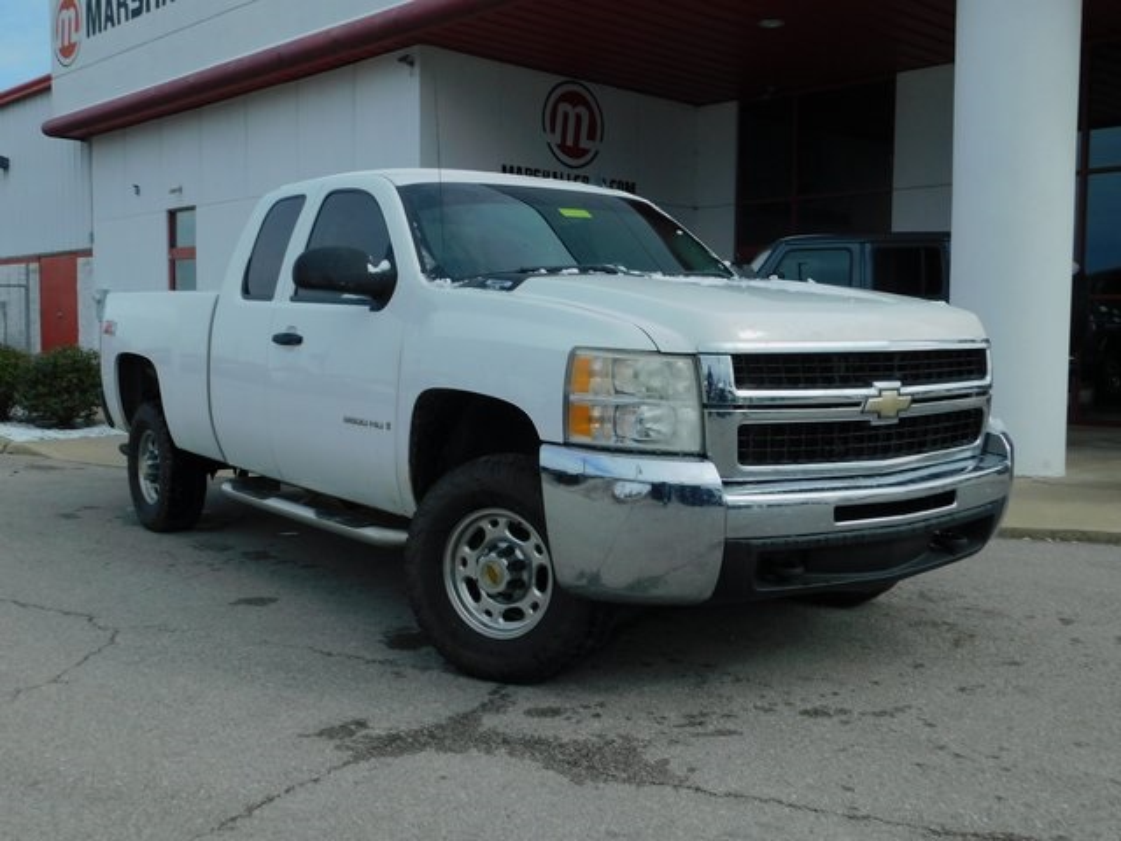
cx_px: 560
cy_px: 420
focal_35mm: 36
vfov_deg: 39.7
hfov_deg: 51.4
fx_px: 1166
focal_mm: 6.3
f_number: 7
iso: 125
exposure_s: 1/400
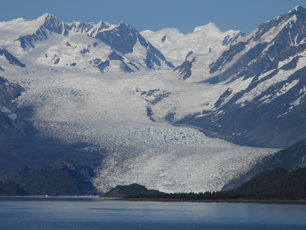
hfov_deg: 8.2
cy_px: 115
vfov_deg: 6.2
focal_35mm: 240
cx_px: 153
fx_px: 2122
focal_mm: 42.8
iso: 100
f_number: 5
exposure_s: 1/2000
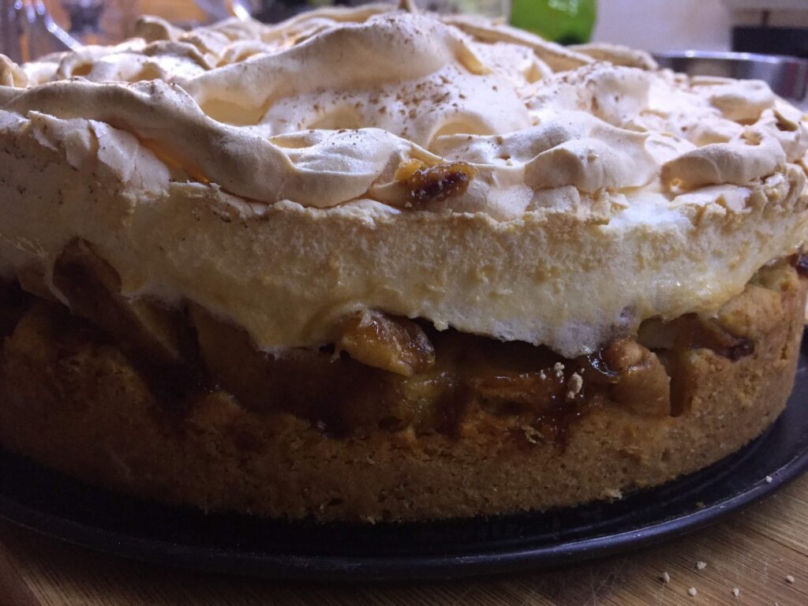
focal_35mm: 29
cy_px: 303
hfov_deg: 61.7
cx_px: 404
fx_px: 677
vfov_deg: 48.2
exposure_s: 1/33
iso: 250
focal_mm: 4.15
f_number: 2.2
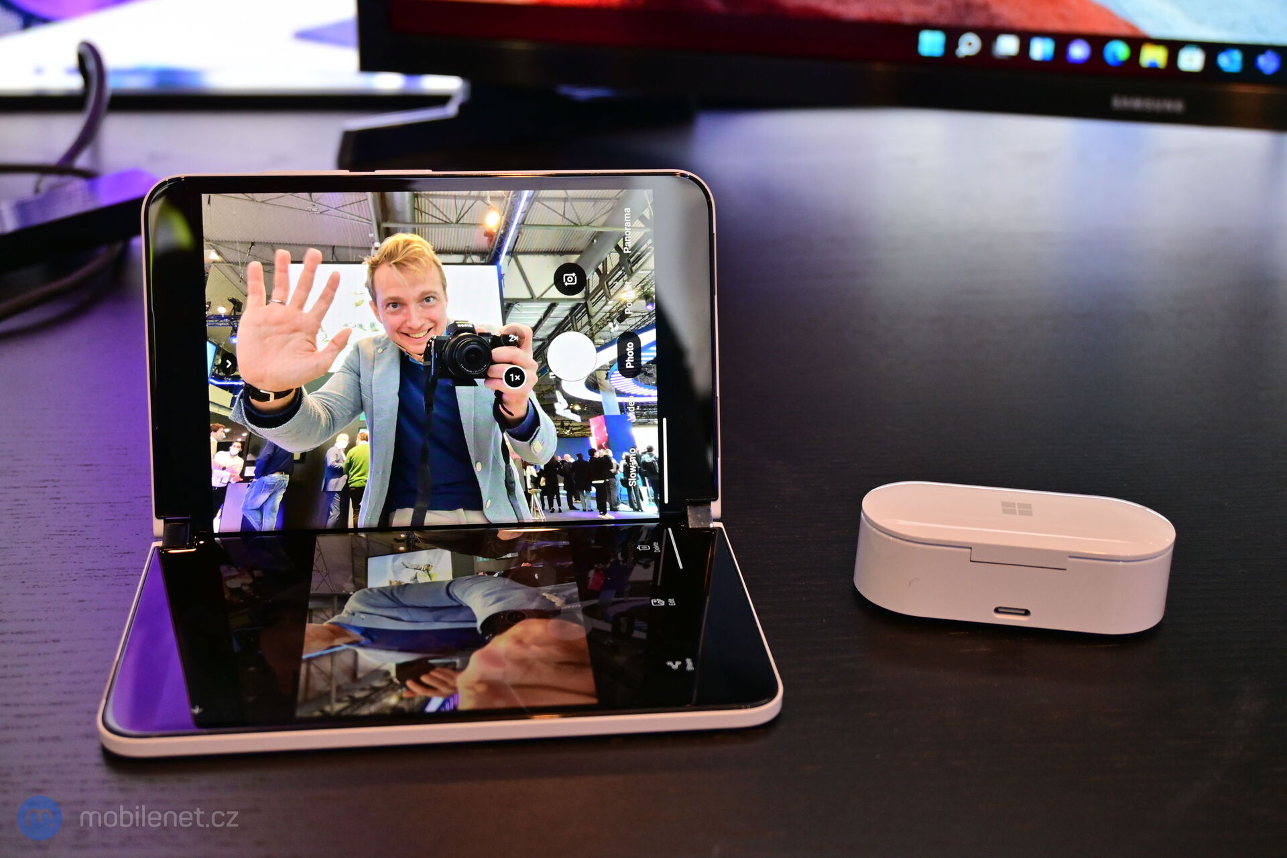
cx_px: 644
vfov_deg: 29.9
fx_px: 1609
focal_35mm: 45
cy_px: 429
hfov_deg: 43.6
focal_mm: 30
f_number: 4.8
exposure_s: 1/50
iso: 500
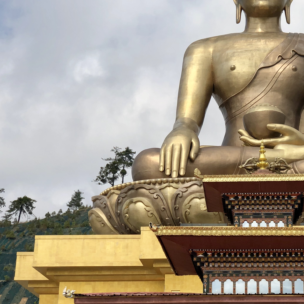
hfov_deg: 19.1
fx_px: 894
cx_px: 254
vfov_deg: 19.3
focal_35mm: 90
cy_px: 119
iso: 16
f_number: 2.4
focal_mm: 6
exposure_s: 1/2088
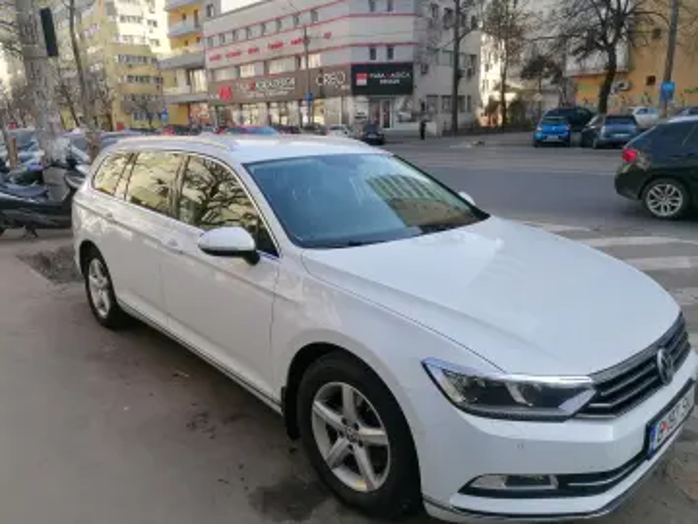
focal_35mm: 27
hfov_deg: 65.3
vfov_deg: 51.4
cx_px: 349
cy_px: 262
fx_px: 544
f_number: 1.8
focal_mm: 4.75
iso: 50
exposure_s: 1/519
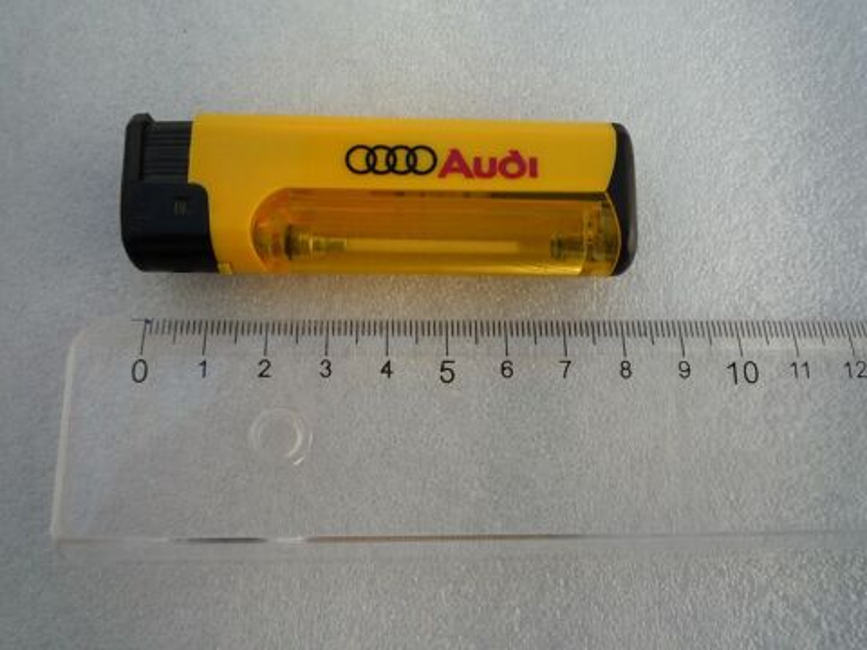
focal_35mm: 25
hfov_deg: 69.4
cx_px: 434
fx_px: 626
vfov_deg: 54.9
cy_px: 325
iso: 100
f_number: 3.5
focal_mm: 4.4
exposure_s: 1/500
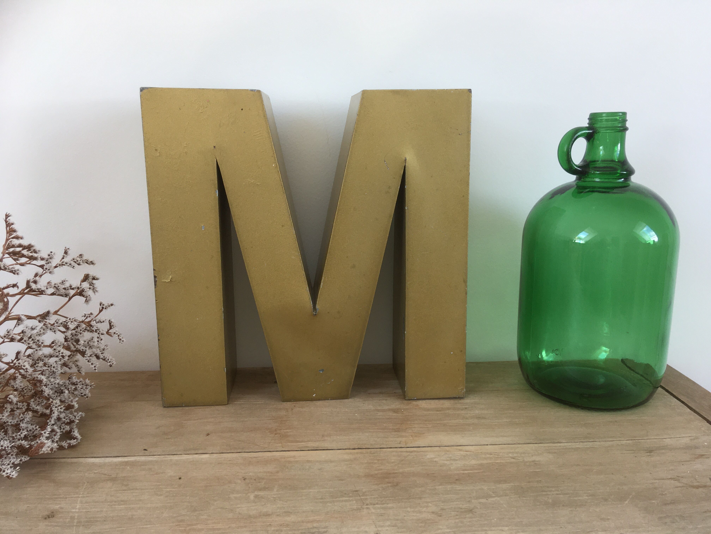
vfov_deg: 48.2
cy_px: 267
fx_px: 596
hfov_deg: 61.7
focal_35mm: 29
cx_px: 356
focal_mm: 4.15
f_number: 2.2
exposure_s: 1/100
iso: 32
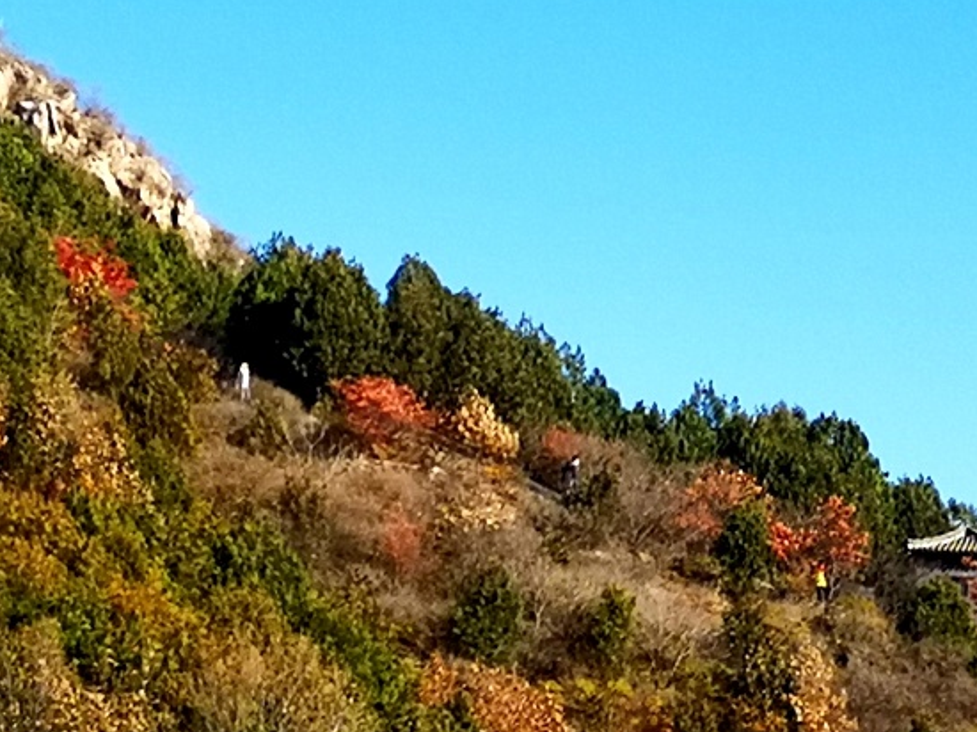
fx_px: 4373
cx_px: 501
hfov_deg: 12.7
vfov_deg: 9.6
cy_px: 450
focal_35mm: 155
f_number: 1.8
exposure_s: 1/1799
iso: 50
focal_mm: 5.58
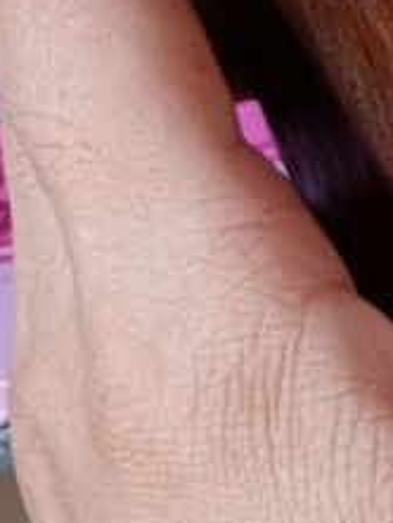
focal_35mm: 141
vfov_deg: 13.4
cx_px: 1006
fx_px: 2132
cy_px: -180
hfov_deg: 9.2
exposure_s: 1/33.3
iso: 1439
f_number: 1.8
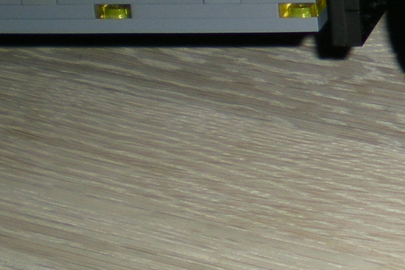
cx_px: 676
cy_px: -119
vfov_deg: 8.9
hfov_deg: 12.6
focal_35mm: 151
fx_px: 1699
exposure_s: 1/60
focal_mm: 6.3
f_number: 3.1
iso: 50
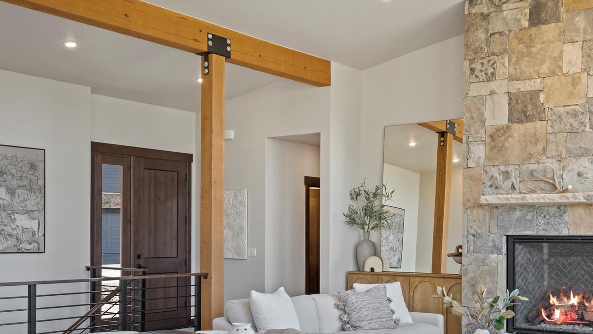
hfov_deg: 45.2
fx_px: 708
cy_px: 238
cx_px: 353
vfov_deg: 26.3
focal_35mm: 45
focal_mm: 35
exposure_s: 1/1.67
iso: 100
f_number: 8
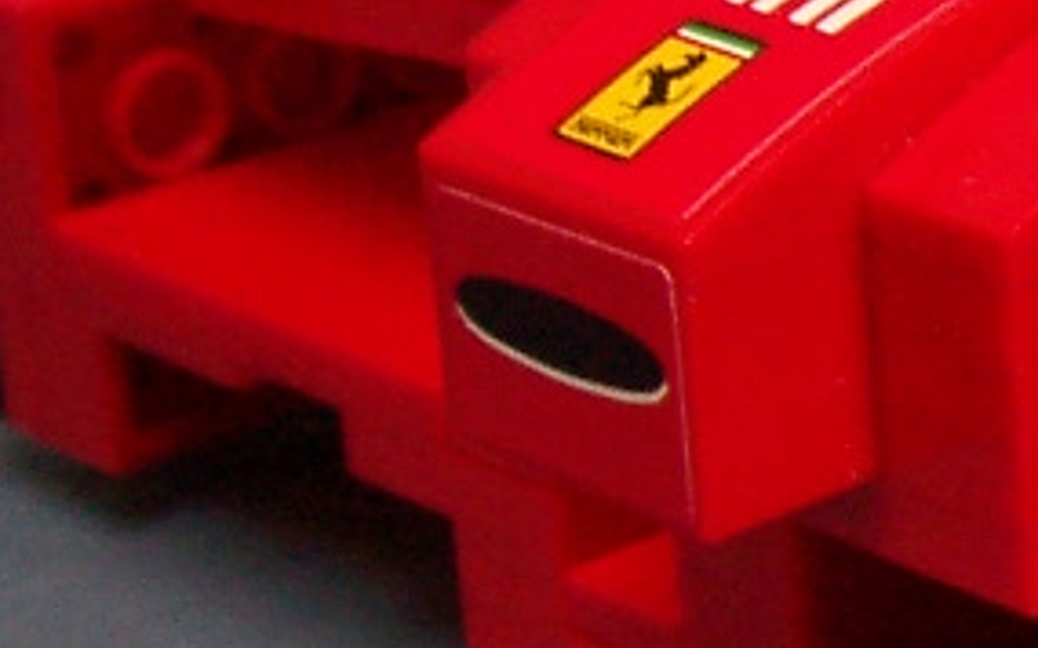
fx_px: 4667
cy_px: 178
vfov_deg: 7.9
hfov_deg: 12.0
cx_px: 1632
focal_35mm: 165
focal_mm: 5.6
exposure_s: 1/30
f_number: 2.8
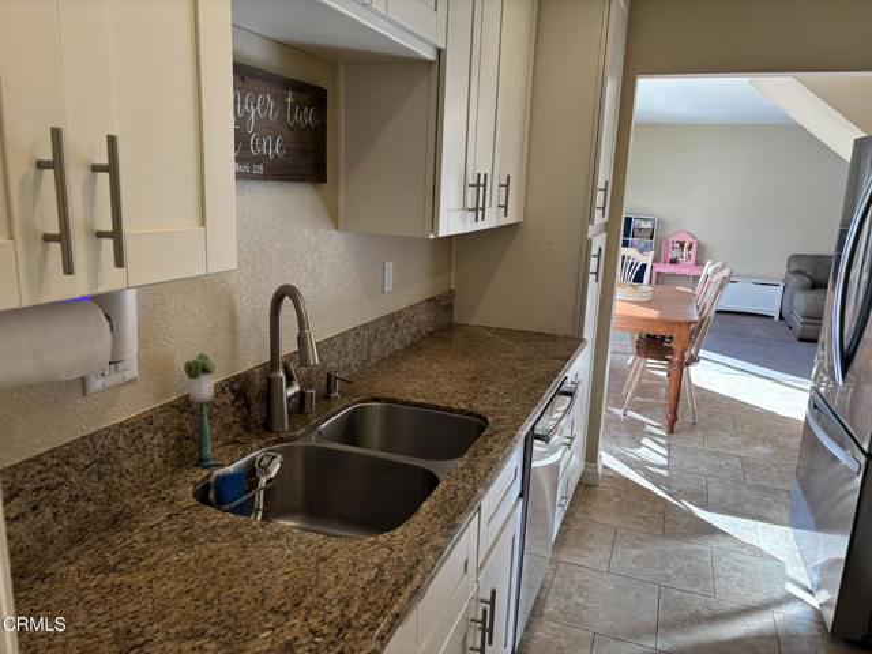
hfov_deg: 67.3
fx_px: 655
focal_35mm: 26
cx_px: 436
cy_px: 327
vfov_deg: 53.1
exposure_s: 1/120
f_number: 1.6
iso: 64
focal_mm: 5.96
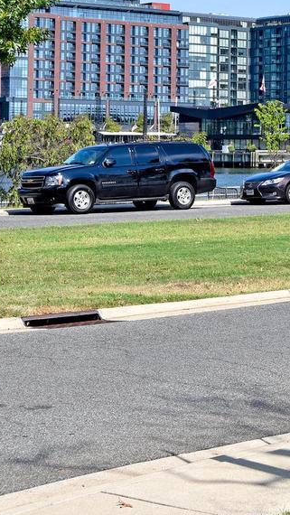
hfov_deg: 12.9
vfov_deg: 23.3
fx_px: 1229
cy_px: 103
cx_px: 391
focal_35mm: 90
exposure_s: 1/400
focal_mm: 34
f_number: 10
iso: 200
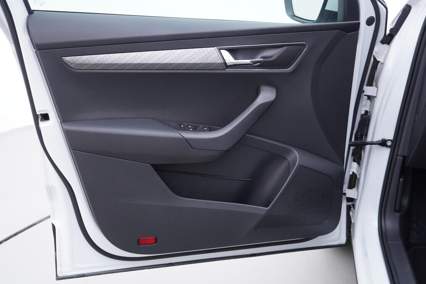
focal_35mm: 36
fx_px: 426
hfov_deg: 53.1
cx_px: 213
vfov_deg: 36.9
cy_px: 142
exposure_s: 1/40
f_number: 2.8
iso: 125
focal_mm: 24
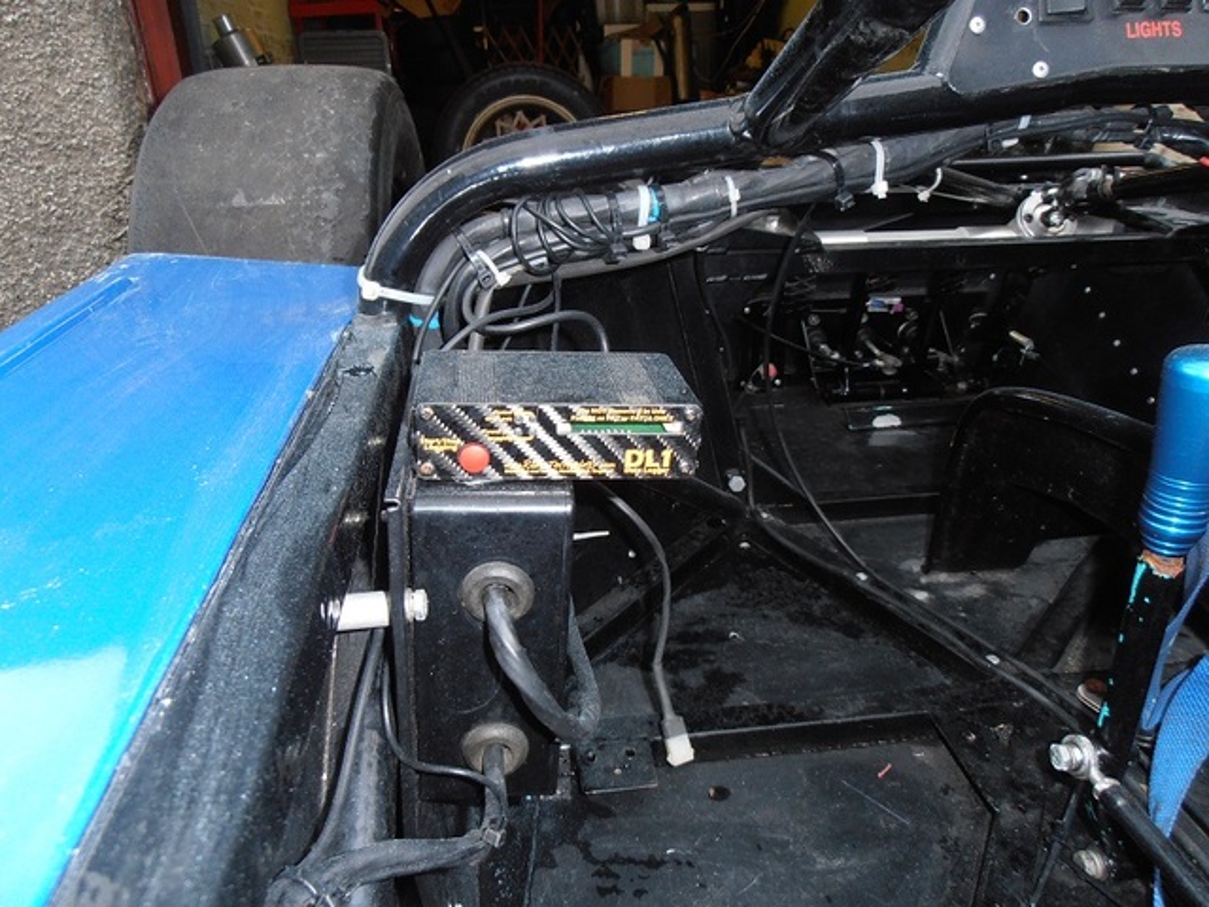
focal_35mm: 24
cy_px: 454
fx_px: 838
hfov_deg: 71.6
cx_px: 604
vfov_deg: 56.8
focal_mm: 4.2
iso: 125
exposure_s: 1/30
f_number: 3
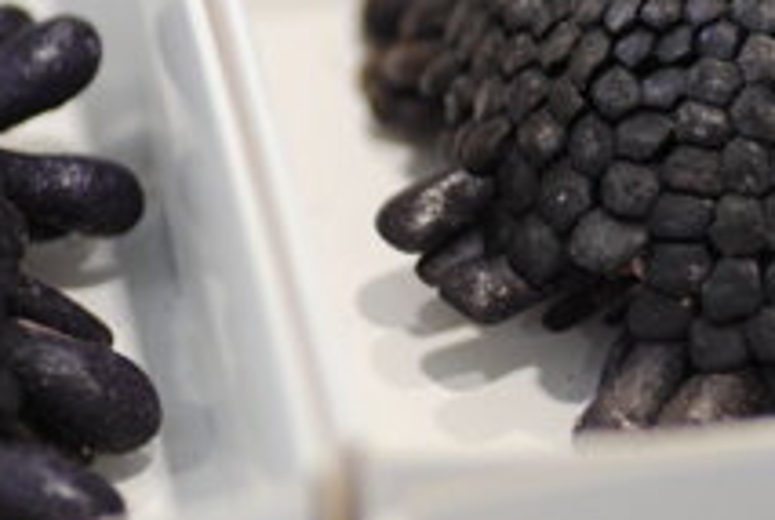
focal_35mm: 323
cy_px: 60
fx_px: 6968
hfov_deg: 6.3
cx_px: 828
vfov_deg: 4.3
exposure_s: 1/60
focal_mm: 90
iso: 400
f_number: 3.2
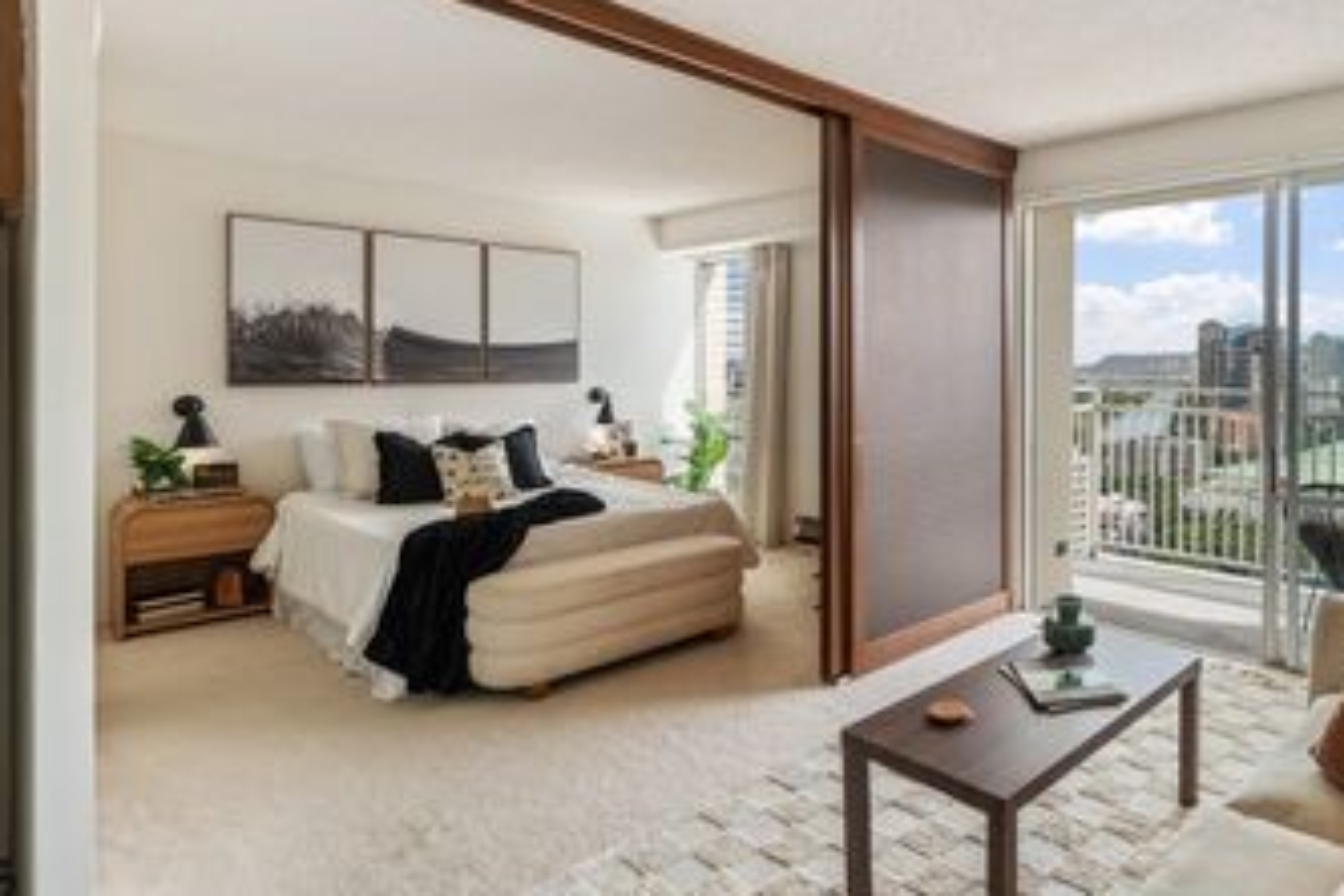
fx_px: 784
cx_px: 961
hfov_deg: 76.8
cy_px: 373
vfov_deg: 59.2
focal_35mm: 21
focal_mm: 14
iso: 250
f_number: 2.8
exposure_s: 1/1000
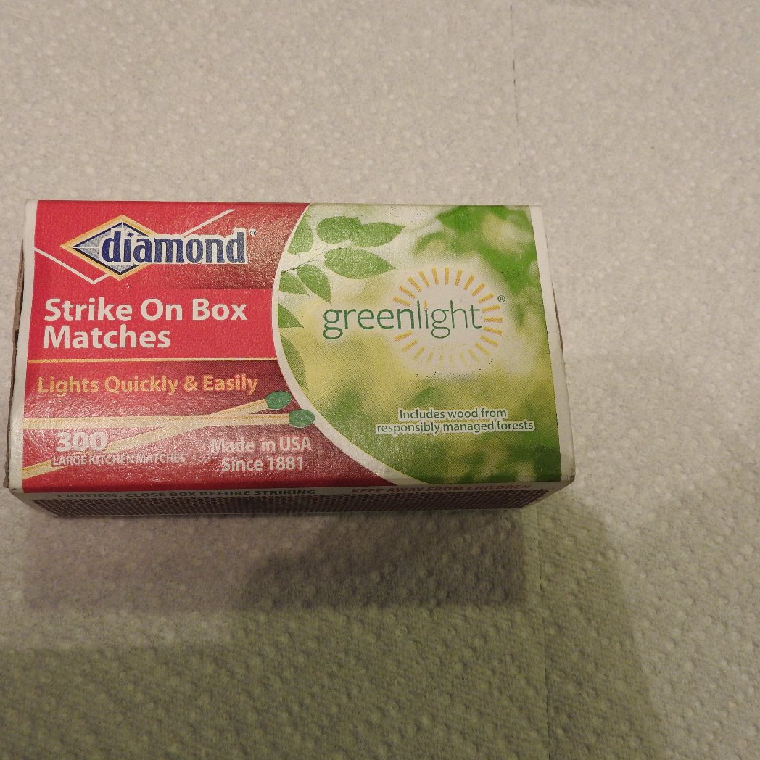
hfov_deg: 48.3
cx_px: 321
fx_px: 845
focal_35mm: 34
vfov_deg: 48.4
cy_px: 388
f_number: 3.5
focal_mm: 5
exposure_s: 1/30
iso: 280
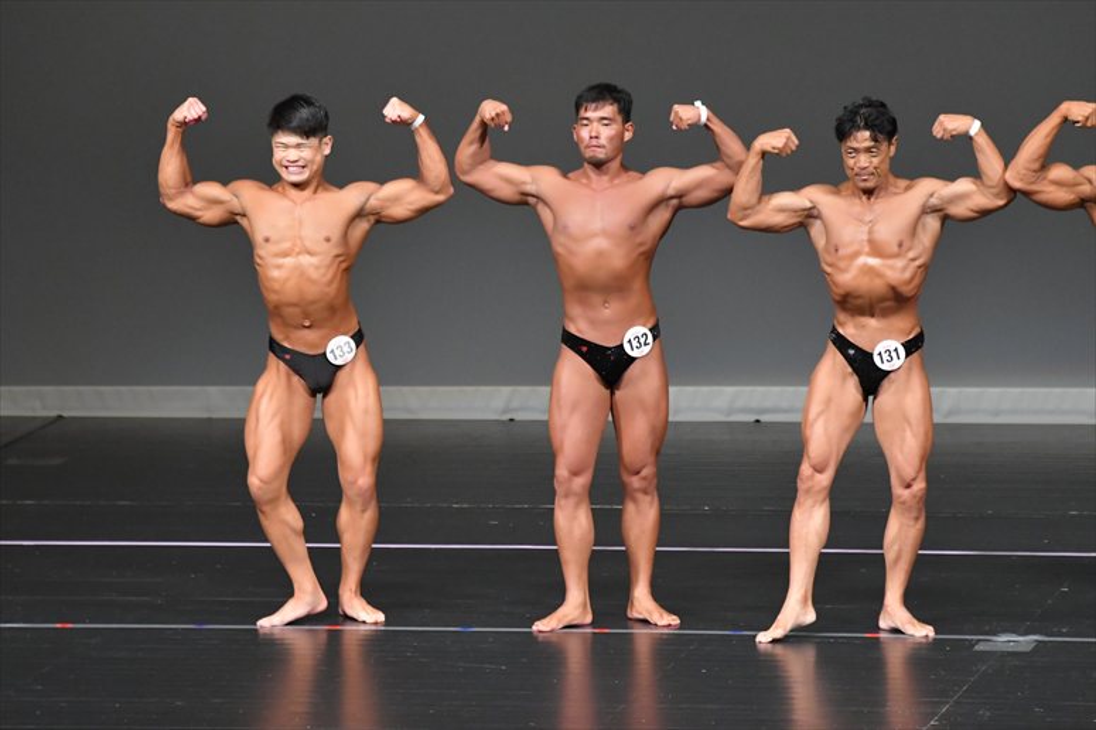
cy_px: 365
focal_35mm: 300
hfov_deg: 6.9
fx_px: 9129
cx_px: 548
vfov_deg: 4.6
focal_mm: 200
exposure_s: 1/400
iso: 5000
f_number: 5.6
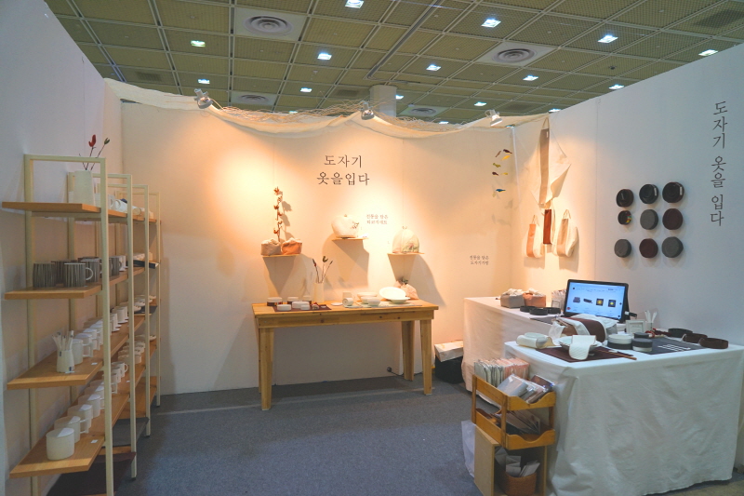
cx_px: 372
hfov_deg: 73.8
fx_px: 496
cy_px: 248
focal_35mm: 24
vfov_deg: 53.1
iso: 640
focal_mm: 24
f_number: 4
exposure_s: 1/160
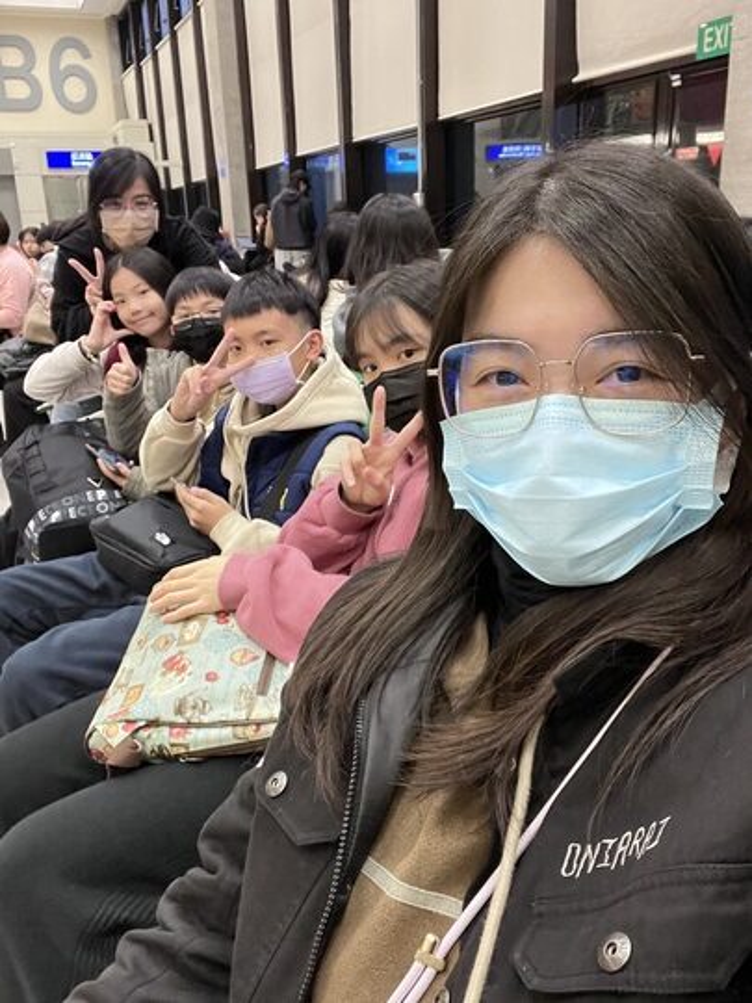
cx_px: 376
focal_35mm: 30
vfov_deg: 60.0
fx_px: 869
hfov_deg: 46.8
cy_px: 502
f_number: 2.2
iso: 320
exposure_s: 1/40
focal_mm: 2.71
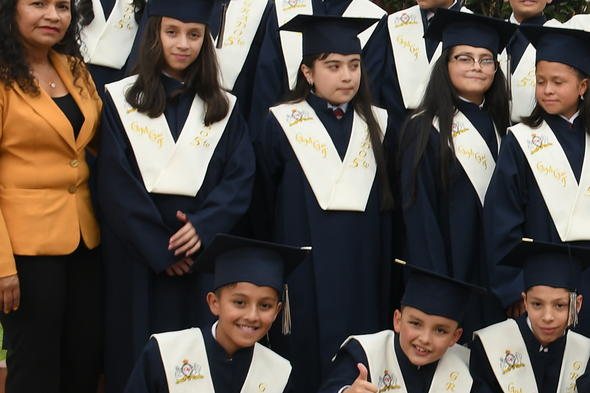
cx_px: 737
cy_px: 203
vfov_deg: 14.4
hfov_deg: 19.9
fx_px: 1557
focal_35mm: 95
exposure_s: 1/125
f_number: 8
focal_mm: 20
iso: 200
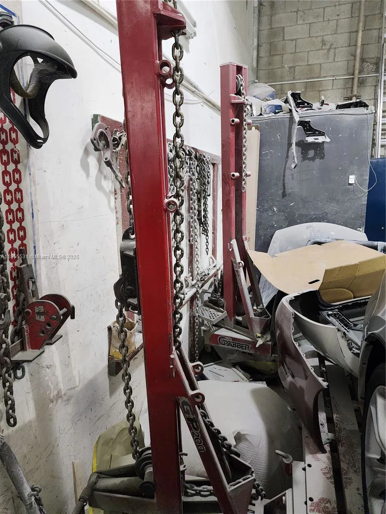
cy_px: 257
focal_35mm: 23
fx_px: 342
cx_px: 193
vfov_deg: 73.9
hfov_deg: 58.9
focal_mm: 6.4
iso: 640
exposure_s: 1/120
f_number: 1.8
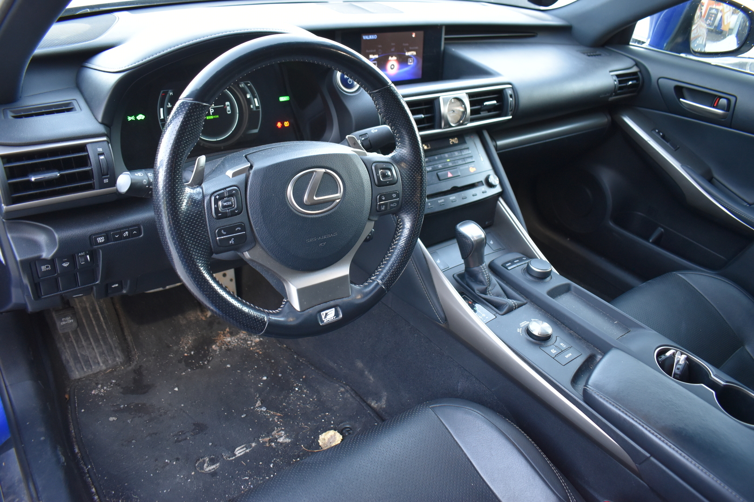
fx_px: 565
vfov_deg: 47.9
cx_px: 377
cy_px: 251
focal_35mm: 27
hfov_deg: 67.4
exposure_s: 1/60
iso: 800
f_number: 3.5
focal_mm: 18
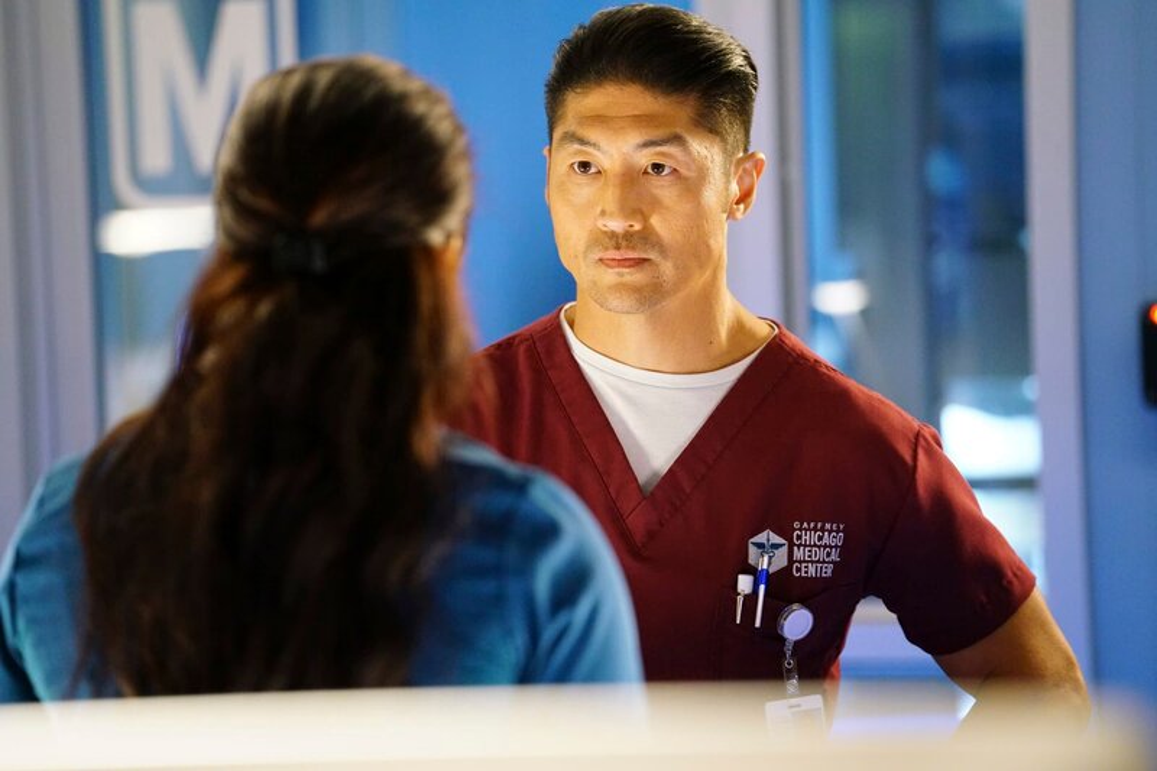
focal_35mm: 189
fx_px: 6073
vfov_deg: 7.3
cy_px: 386
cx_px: 578
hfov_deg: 10.9
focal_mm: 189
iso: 6400
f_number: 3.2
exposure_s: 1/100
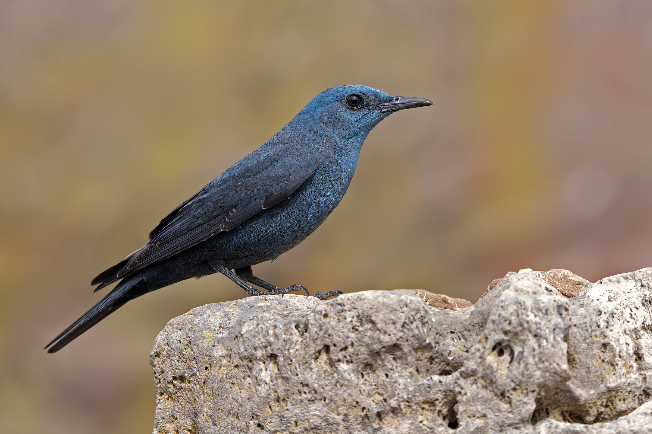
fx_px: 5976
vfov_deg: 4.2
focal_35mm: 330
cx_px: 326
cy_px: 217
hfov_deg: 6.2
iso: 720
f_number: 10
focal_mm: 330
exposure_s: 1/800
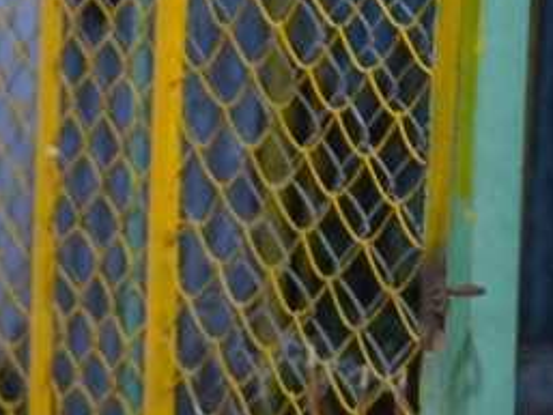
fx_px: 3037
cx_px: -131
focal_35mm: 190
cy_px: 267
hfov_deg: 10.2
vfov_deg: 7.8
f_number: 4
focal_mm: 78
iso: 1800
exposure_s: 1/125
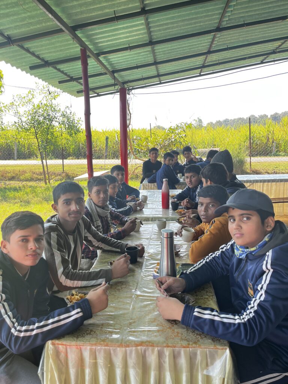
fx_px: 288
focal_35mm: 26
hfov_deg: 53.1
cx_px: 144
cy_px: 192
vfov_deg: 67.3
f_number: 1.6
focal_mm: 5.1
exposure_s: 1/311
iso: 50
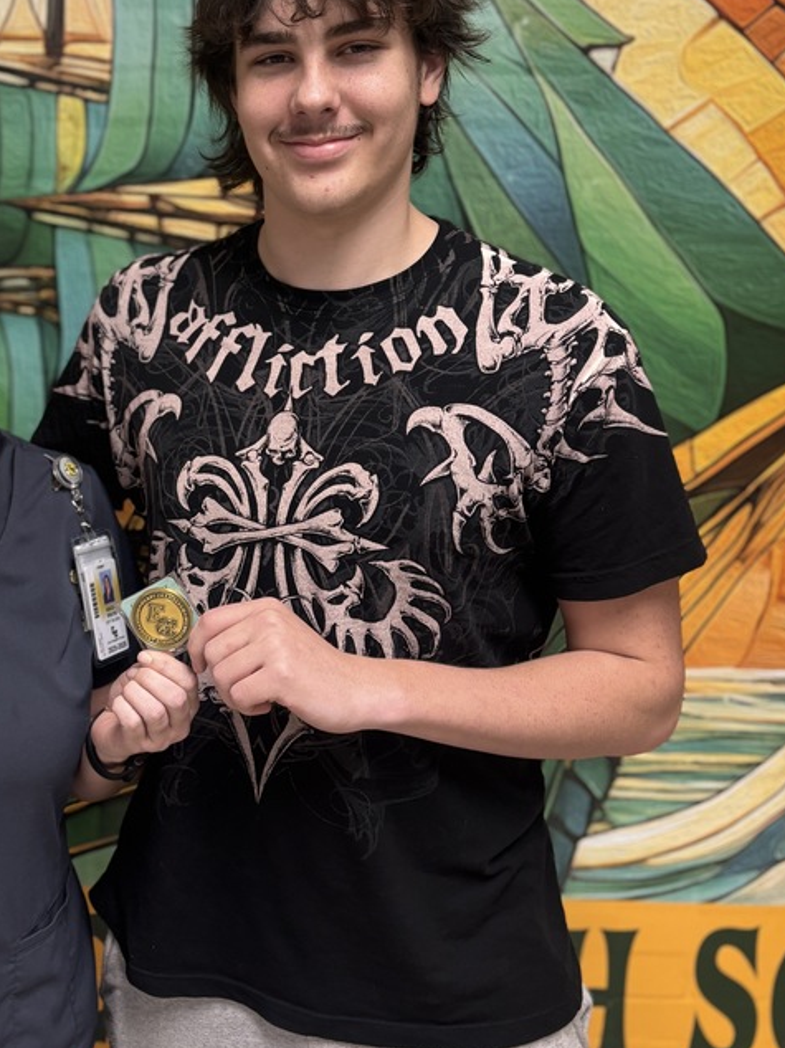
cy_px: 383
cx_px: 175
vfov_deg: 44.4
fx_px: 1271
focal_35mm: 42
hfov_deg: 33.5
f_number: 1.6
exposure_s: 1/60
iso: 125
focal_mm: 5.96
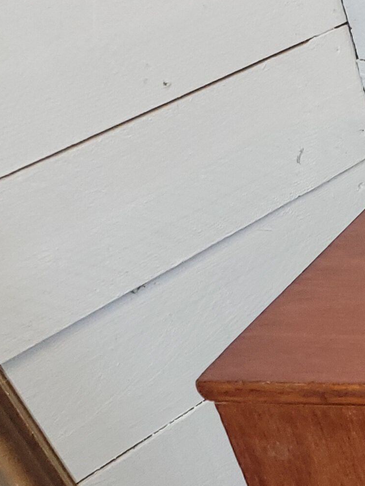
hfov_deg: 11.0
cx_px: 977
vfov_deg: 17.5
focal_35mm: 105
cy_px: 632
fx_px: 1476
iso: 125
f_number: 1.8
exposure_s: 1/14
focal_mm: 5.4
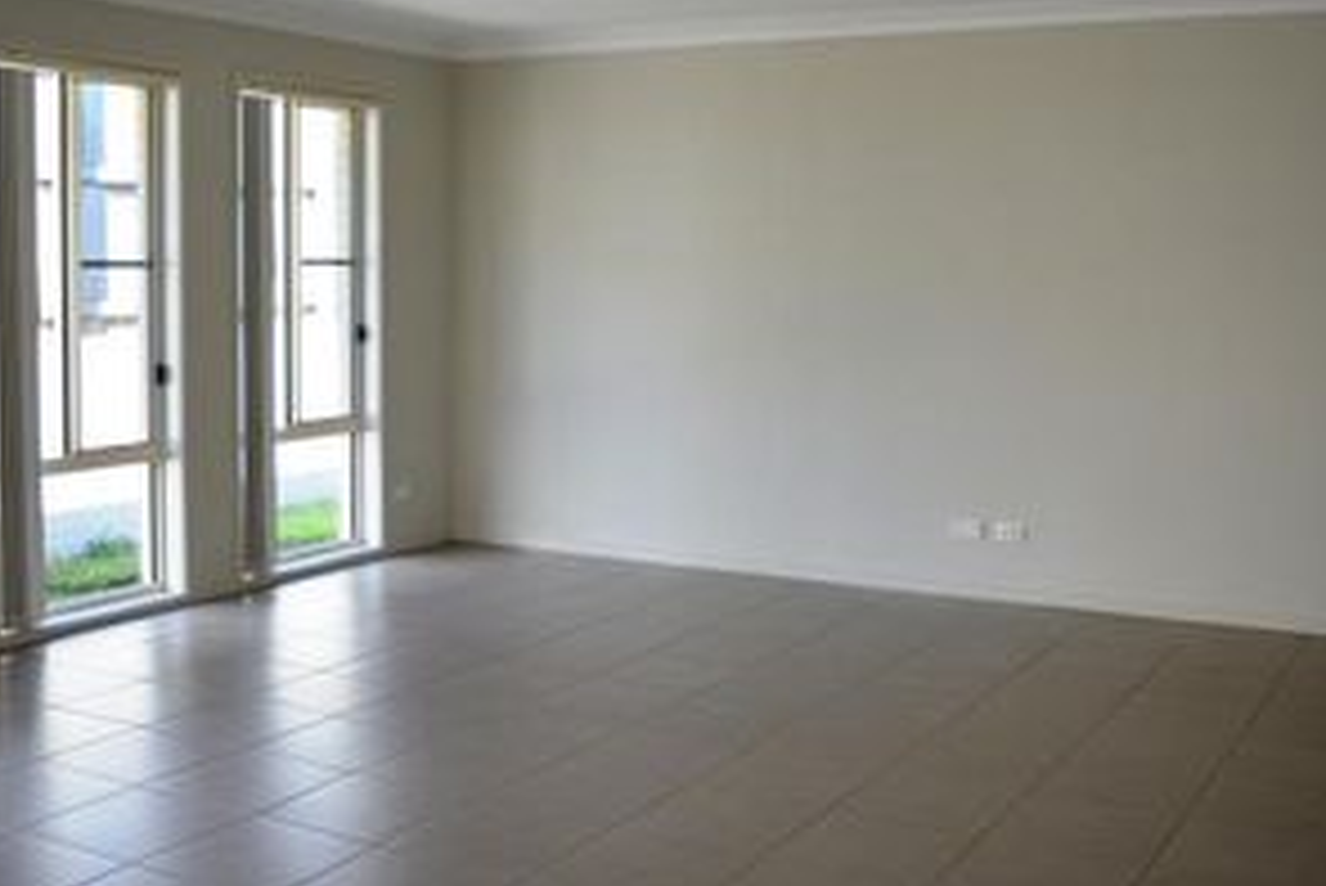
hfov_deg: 45.4
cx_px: 625
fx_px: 1585
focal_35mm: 43
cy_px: 380
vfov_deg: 31.2
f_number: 5.6
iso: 280
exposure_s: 1/125
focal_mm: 18
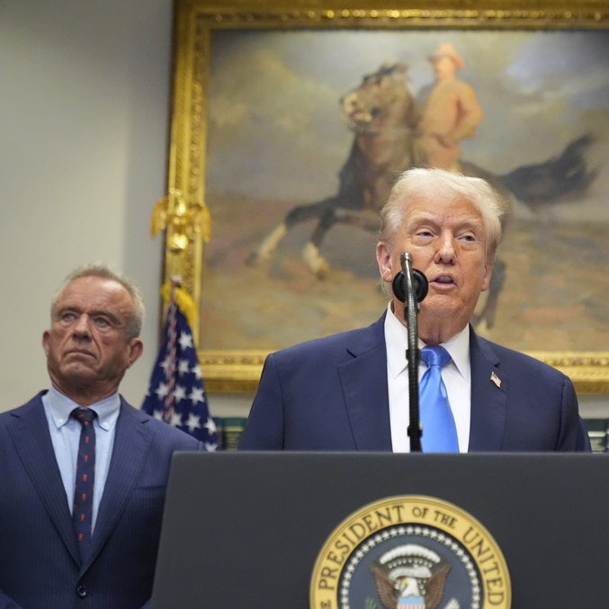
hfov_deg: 19.2
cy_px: 303
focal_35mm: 90
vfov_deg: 19.3
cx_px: 425
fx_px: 1791
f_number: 2.8
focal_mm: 70
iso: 8000
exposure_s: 1/500
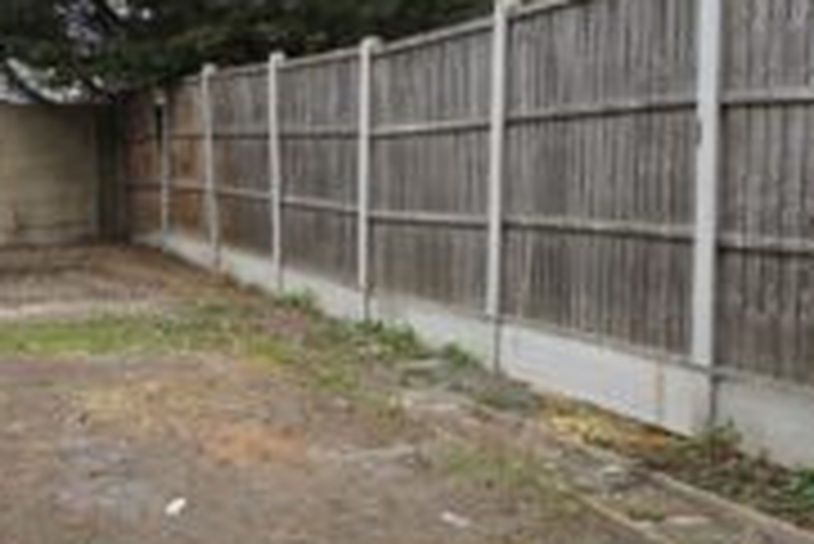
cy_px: 283
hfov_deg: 35.2
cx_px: 72
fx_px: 1199
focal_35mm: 53
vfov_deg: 25.6
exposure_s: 1/80
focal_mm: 16
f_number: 6.3
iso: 100
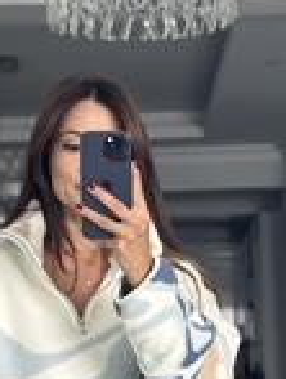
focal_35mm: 165
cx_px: 95
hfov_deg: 9.0
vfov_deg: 11.5
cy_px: 559
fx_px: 1810
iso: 200
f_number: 1.78
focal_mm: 6.86
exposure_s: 1/100
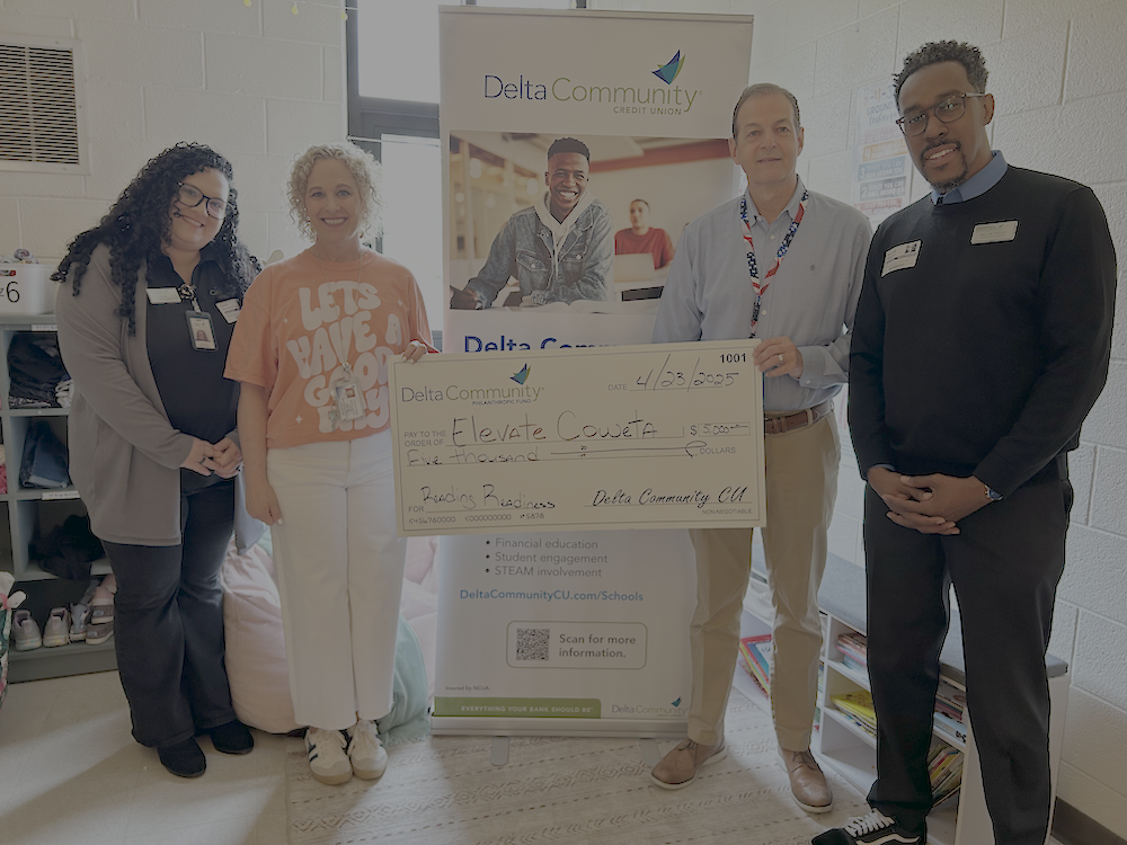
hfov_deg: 67.3
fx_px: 846
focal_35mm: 26
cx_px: 564
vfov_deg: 53.1
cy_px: 422
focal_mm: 5.7
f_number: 1.5
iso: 125
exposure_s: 1/60
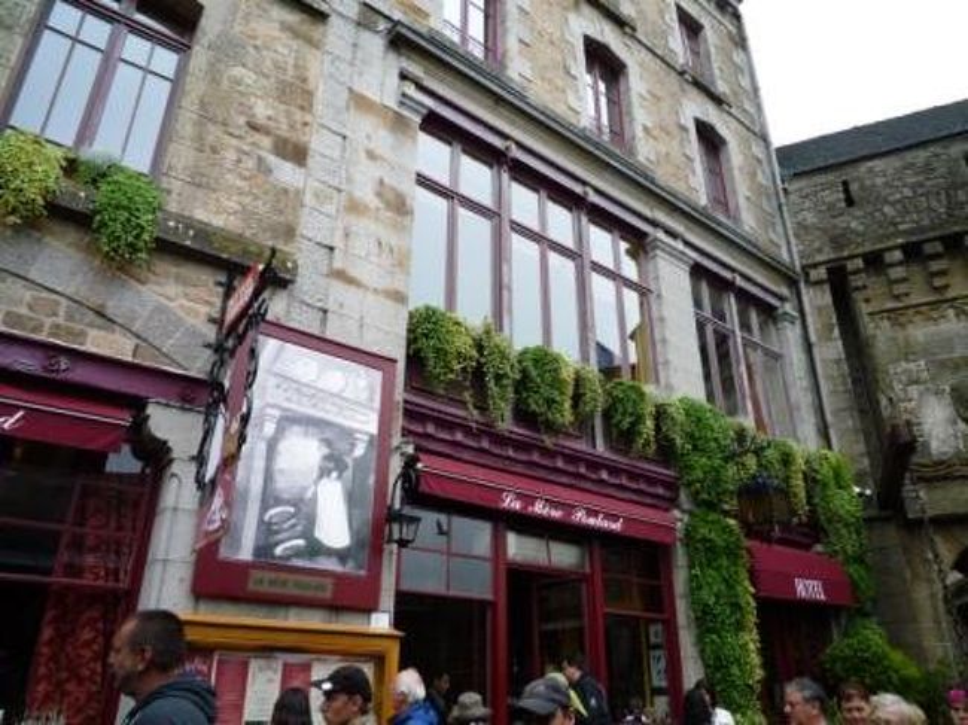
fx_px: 699
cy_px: 362
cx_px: 484
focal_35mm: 25
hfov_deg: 69.4
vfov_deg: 54.8
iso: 100
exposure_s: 1/500
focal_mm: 4.4
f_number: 2.8
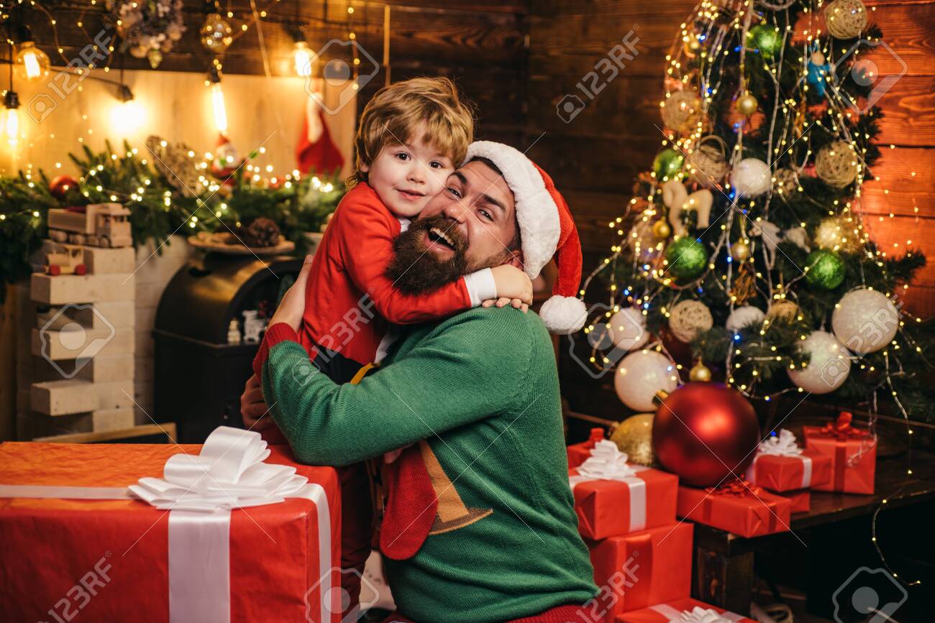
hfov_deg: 33.4
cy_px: 312
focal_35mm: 60
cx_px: 468
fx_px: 1558
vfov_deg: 22.6
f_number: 3.5
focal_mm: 60
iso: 200
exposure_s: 1/60
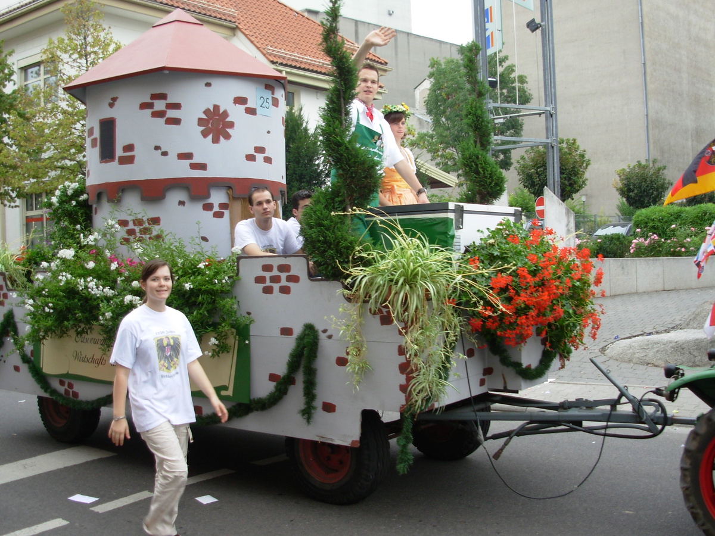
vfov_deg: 37.7
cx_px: 358
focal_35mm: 38
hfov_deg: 49.0
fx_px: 785
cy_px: 268
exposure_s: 1/102
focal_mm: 6.3
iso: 50
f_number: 2.9
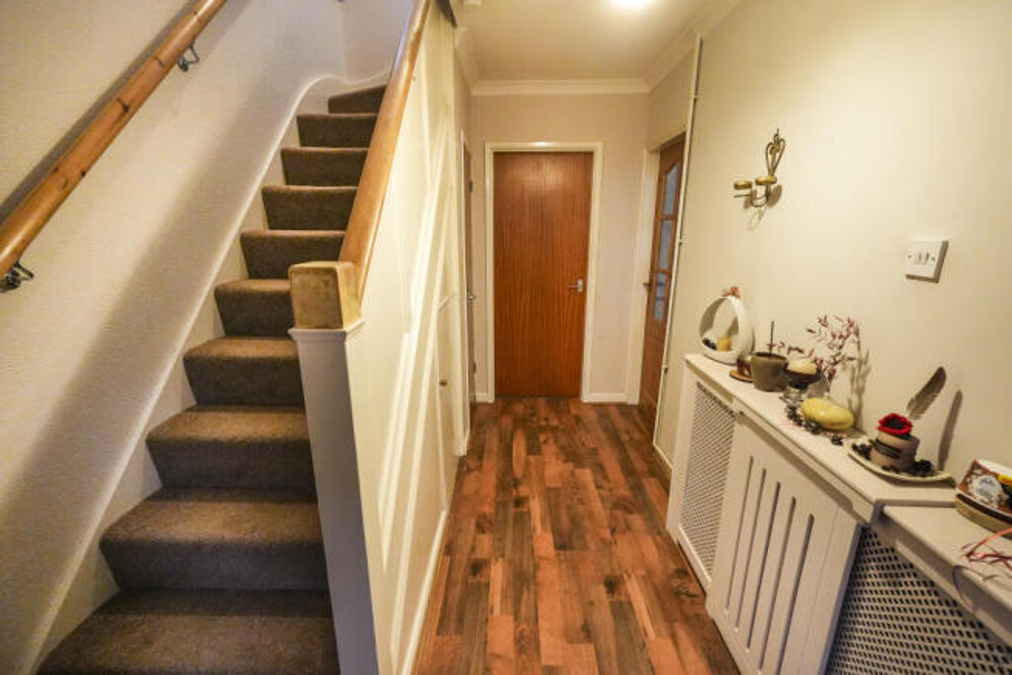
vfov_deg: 77.4
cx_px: 506
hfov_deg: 100.4
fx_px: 422
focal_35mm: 15
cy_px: 338
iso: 4000
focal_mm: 10
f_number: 4
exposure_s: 1/160
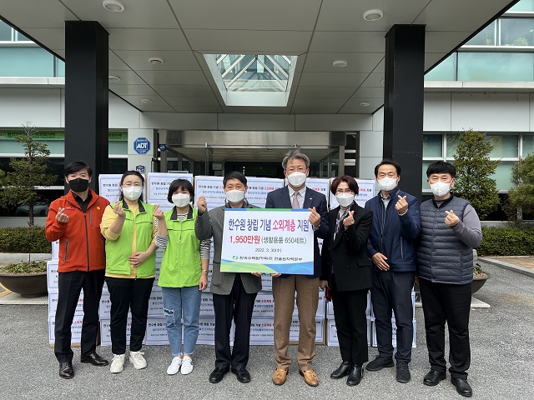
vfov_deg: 53.1
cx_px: 267
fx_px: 401
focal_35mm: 26
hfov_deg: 67.3
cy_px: 200
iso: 50
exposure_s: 1/1808
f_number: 1.5
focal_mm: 5.7
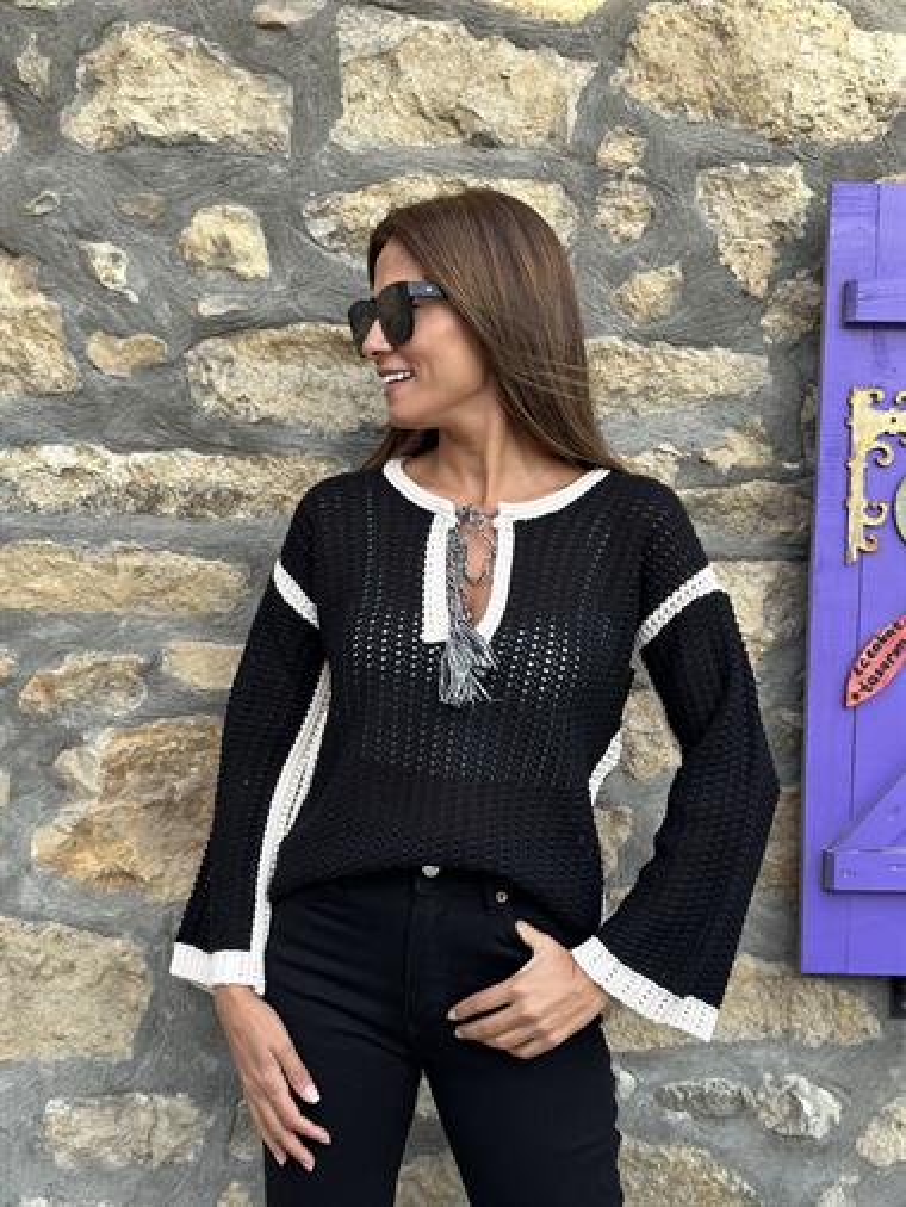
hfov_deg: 30.3
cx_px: 453
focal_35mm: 48
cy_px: 604
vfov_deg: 39.6
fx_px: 1674
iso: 80
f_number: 1.78
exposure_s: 1/555
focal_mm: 6.86
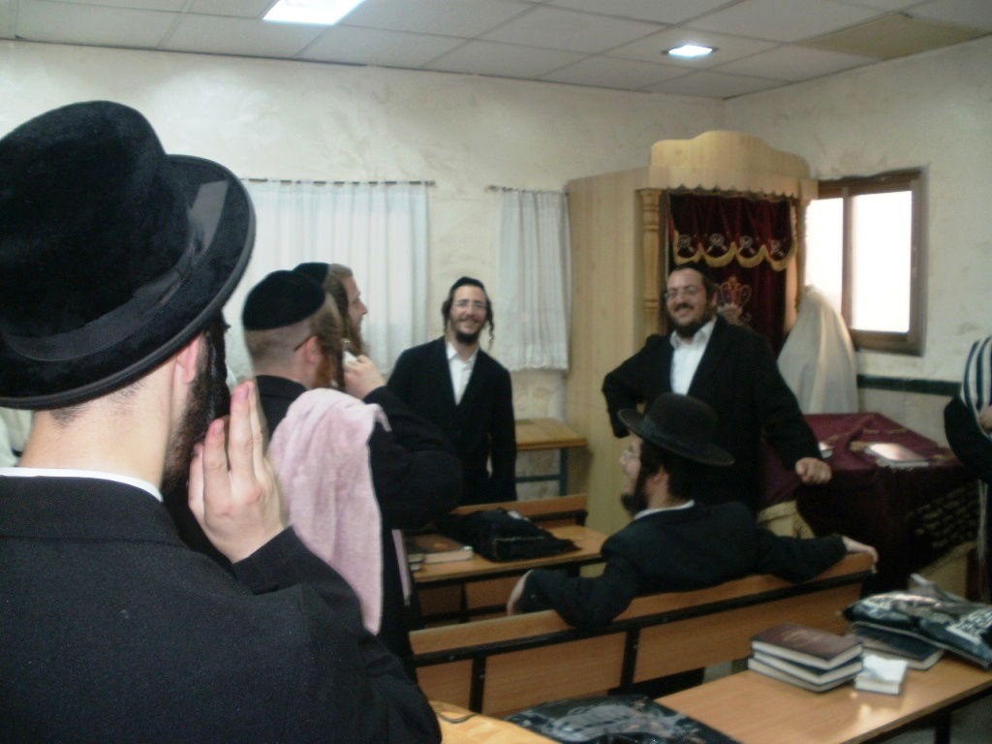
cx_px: 496
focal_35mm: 36
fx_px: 1032
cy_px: 372
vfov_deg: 39.7
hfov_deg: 51.4
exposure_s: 1/30
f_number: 3.5
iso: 125
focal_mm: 6.3
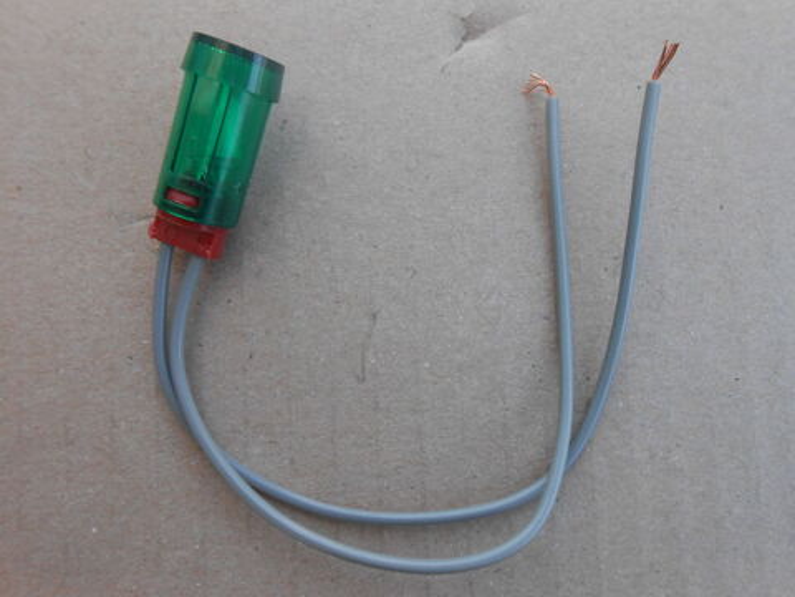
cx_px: 398
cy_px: 298
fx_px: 597
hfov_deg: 67.3
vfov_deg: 53.1
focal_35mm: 26
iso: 80
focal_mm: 4.6
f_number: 3.5
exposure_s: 1/60
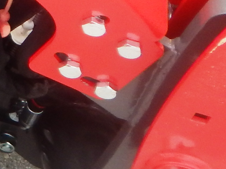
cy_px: -254
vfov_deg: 8.0
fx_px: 1104
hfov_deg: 9.7
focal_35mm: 169
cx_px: -384
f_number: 3.2
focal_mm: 5.6
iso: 125
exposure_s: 1/640
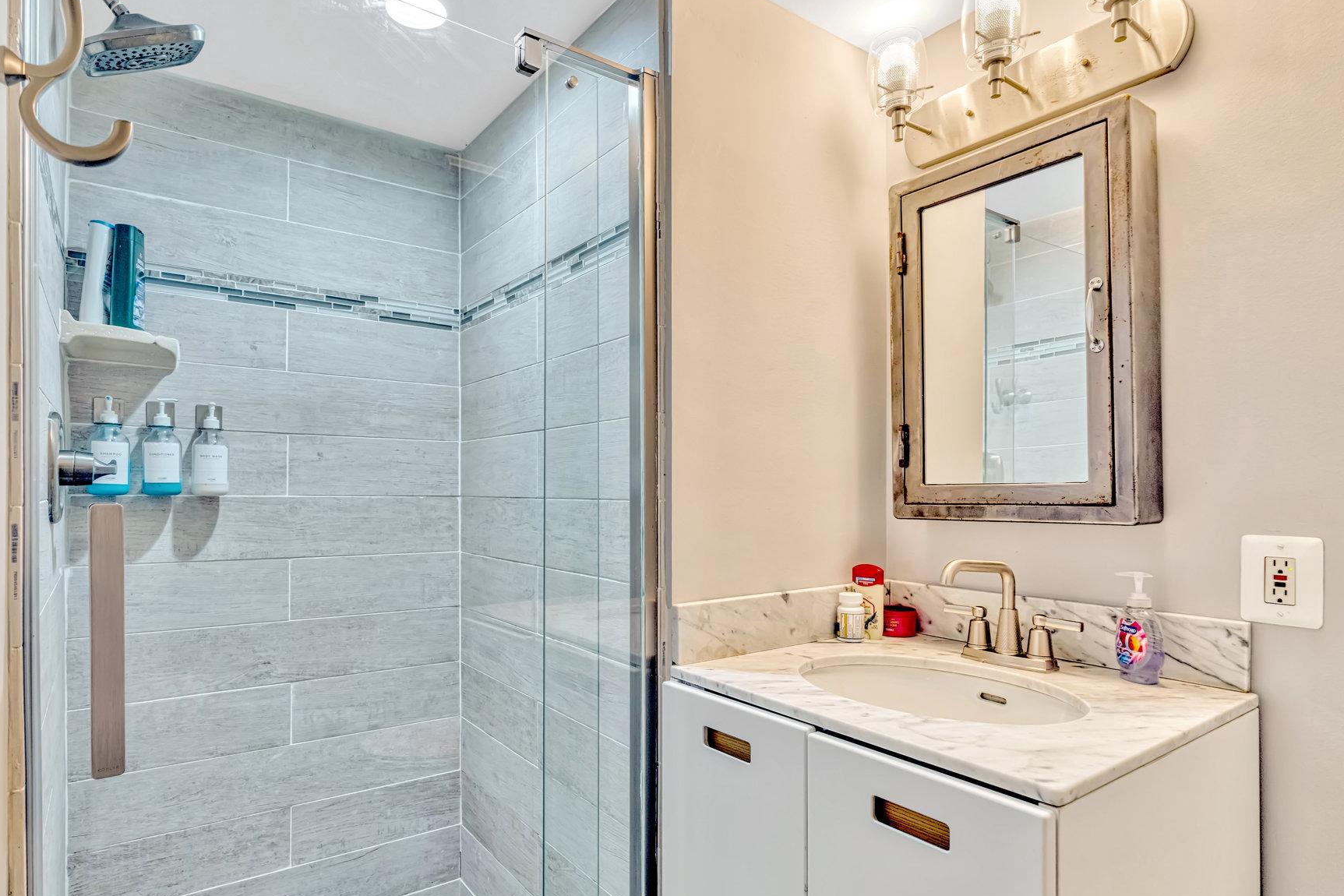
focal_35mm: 19
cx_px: 591
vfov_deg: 64.3
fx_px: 709
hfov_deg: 86.5
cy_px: 502
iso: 1250
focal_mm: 16
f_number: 7.1
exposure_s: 1/25
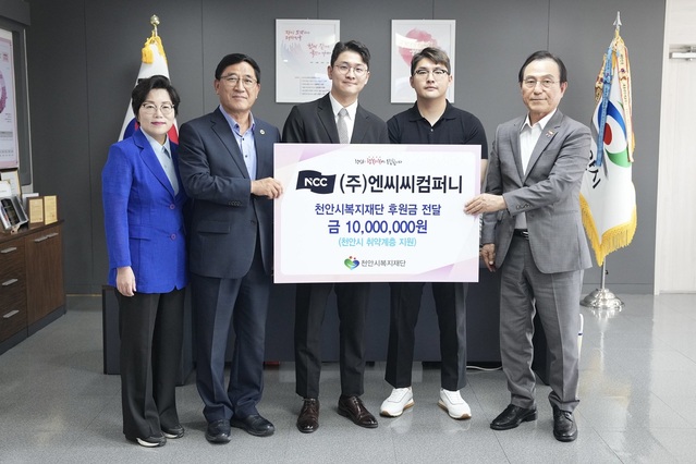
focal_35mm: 40
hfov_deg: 48.5
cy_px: 232
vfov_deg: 33.4
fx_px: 773
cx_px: 348
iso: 2500
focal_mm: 40
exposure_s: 1/200
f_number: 4
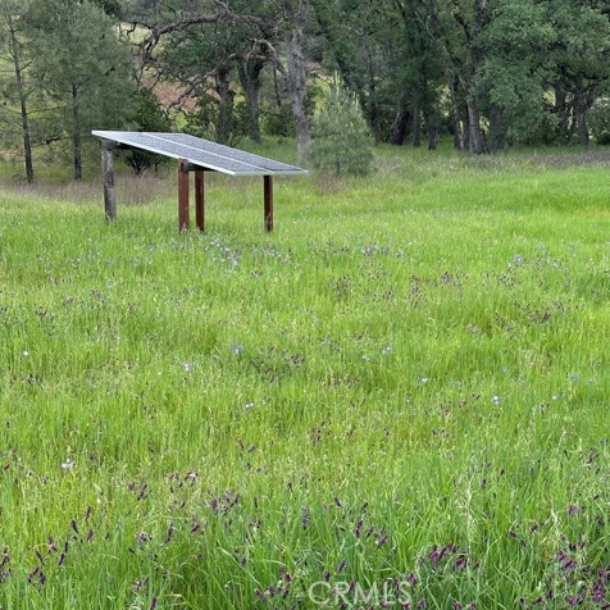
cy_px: 304
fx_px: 1136
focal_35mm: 57
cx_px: 408
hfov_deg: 29.8
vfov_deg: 30.0
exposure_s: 1/571
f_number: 1.78
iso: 64
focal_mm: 6.86
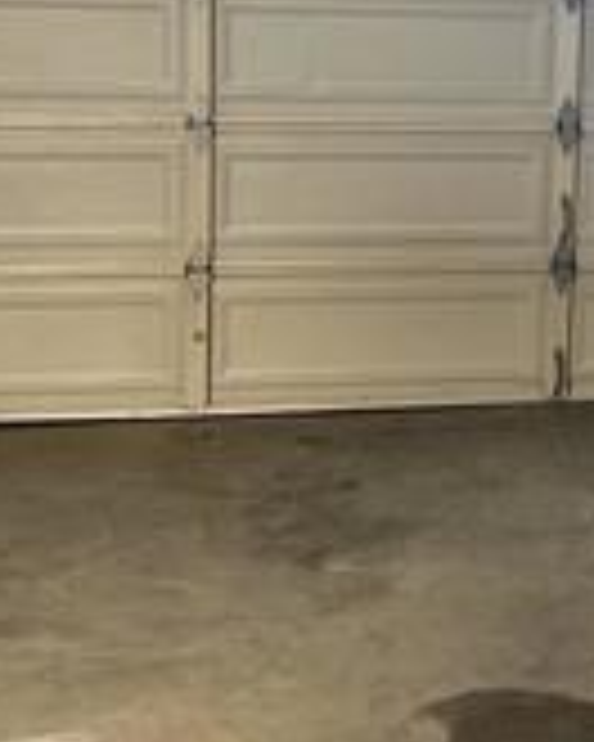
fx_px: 2000
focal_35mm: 91
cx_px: 765
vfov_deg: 20.7
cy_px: 108
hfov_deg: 16.0
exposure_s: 1/60
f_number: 1.78
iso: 320
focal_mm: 6.86
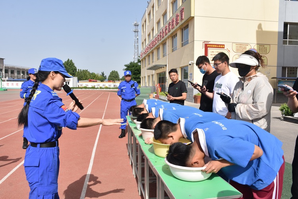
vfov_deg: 43.6
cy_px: 100
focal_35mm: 30
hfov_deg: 61.9
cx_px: 149
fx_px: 248
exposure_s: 1/250
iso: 100
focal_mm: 20
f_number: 8
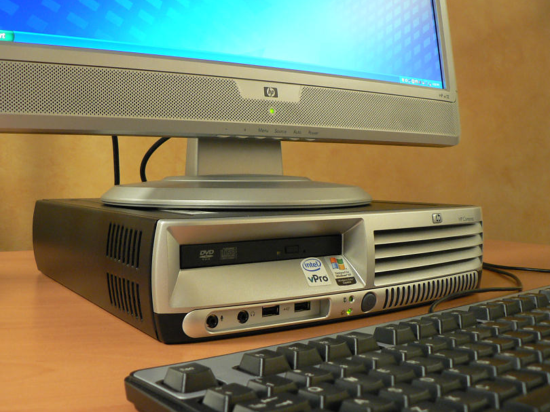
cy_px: 203
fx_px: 588
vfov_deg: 38.6
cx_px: 272
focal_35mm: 37
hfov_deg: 50.2
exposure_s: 1/6
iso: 200
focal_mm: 6
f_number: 2.8
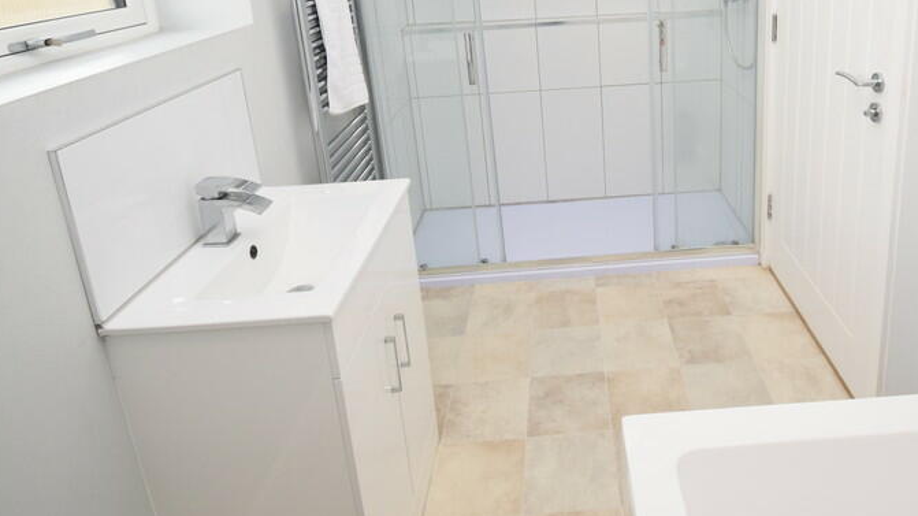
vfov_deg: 44.9
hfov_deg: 74.8
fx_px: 584
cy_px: 92
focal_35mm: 24
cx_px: 581
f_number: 5.6
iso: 640
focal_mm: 10
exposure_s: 1/125
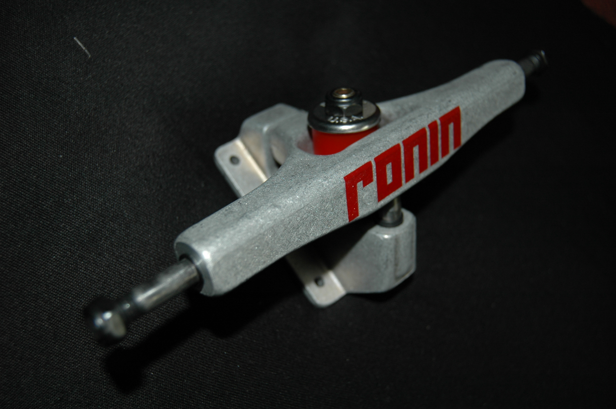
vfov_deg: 36.8
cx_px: 308
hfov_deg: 53.2
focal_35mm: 36
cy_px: 204
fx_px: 615
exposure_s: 1/60
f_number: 4
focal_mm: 24
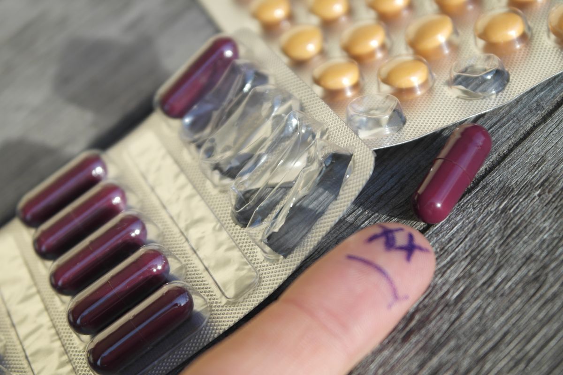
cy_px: 188
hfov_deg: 26.3
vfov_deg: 17.7
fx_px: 1204
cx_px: 282
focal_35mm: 77
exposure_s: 1/160
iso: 100
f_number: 5.6
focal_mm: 50
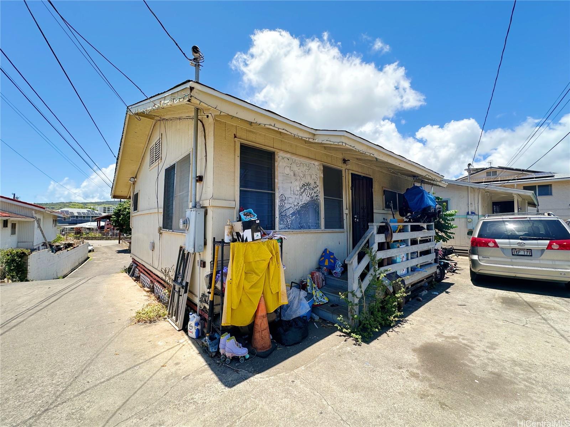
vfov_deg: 85.7
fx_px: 231
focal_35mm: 14
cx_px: 285
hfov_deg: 102.1
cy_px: 214
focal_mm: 2.22
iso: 40
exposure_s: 1/633
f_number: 2.2
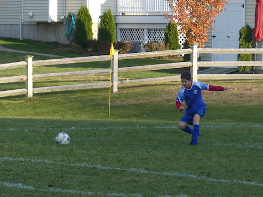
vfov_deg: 4.9
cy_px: 98
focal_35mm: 302
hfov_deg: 6.6
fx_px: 2293
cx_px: 138
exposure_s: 1/500
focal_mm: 50.2
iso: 200
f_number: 2.8
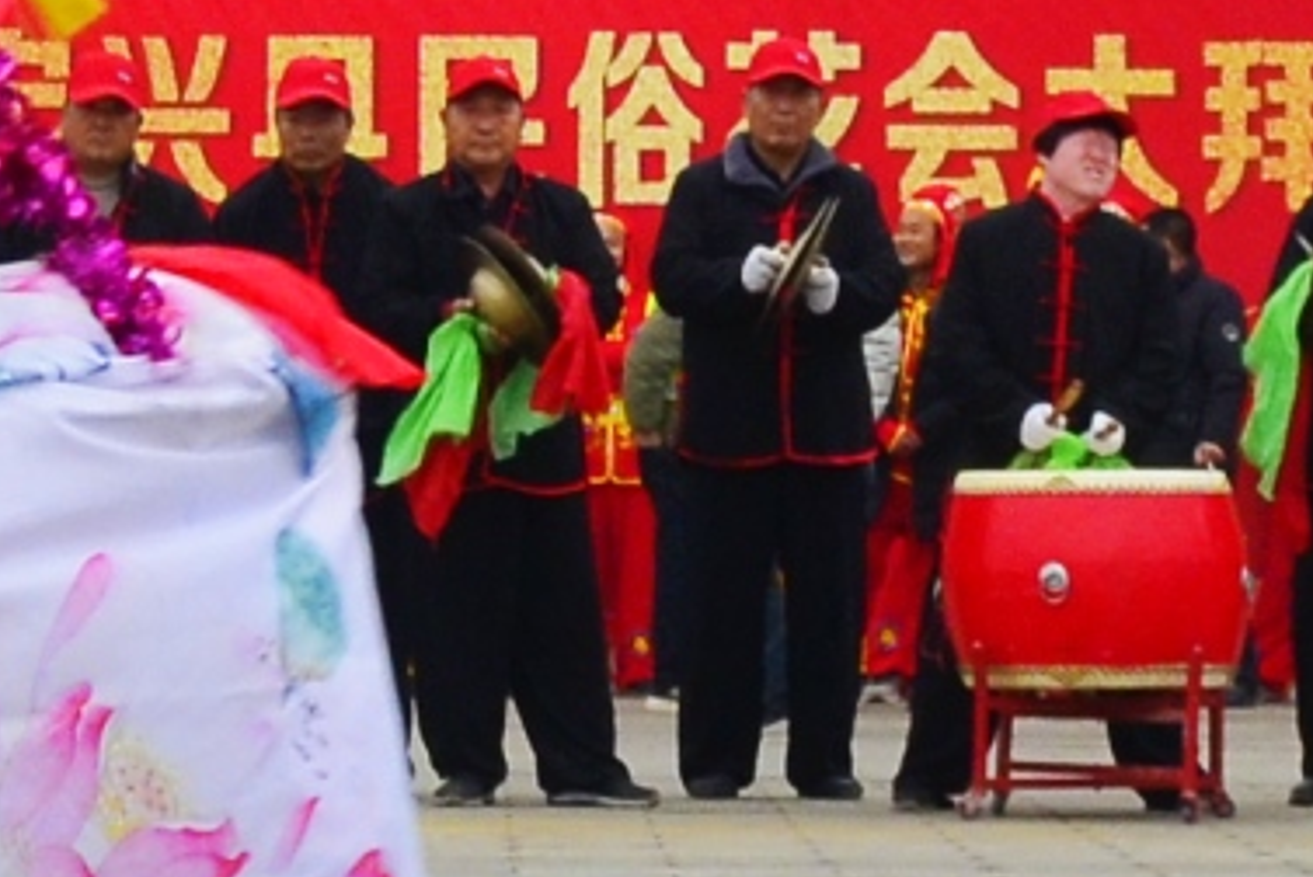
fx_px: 11752
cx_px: -439
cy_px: -762
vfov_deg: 4.2
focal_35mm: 322
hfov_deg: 6.3
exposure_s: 1/60
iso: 640
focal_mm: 27
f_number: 10
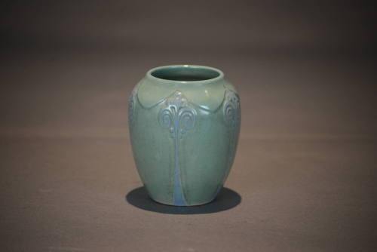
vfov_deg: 8.1
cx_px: 188
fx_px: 1781
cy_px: 126
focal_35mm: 170
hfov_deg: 12.1
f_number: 4.5
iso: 1250
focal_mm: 170
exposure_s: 1/160
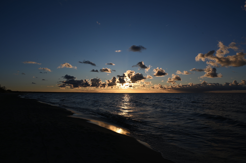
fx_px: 164
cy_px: 82
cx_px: 123
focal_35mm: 24
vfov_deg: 53.1
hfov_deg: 73.8
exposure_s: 1/200
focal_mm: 24
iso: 100
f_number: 16
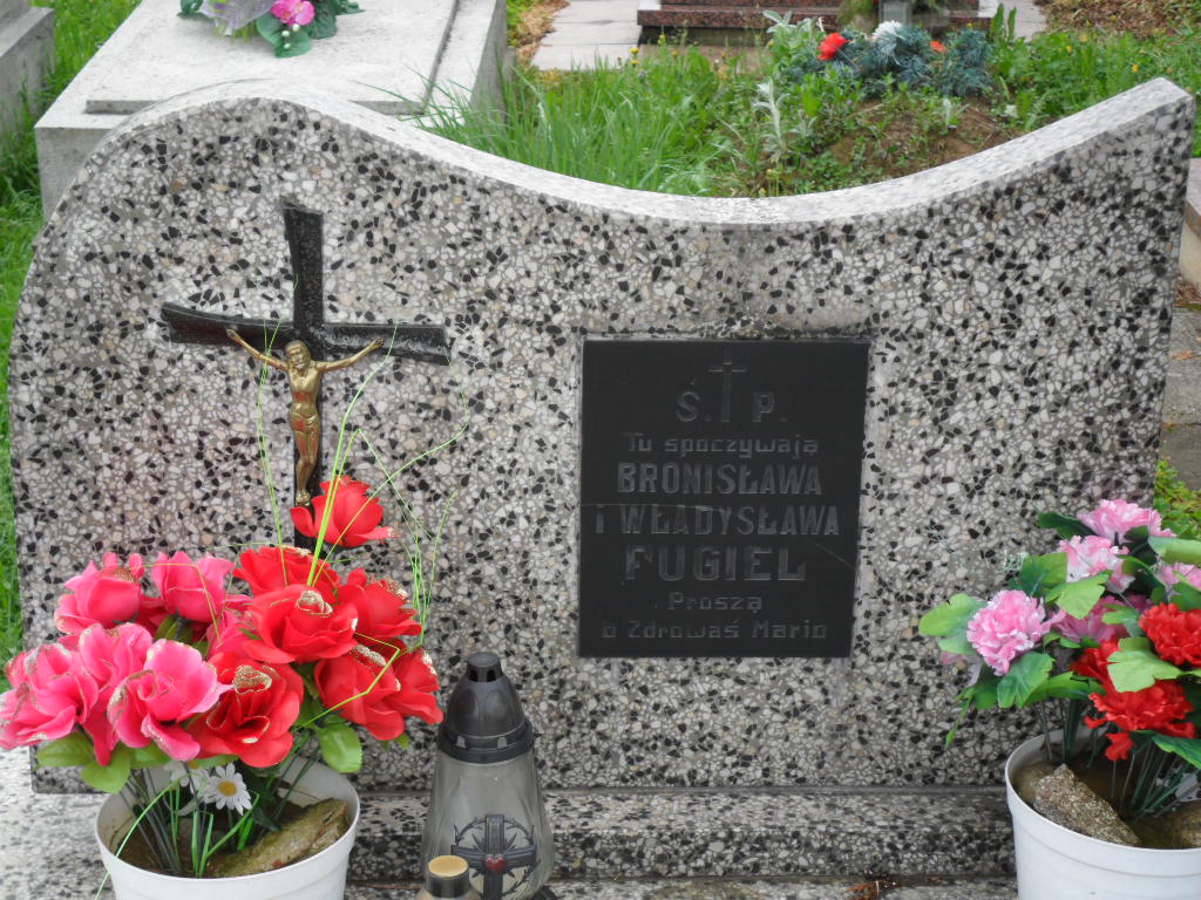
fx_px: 2567
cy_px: 450
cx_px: 600
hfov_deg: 26.3
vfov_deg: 19.9
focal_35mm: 74
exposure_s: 1/60
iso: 100
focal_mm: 13.2
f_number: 3.9
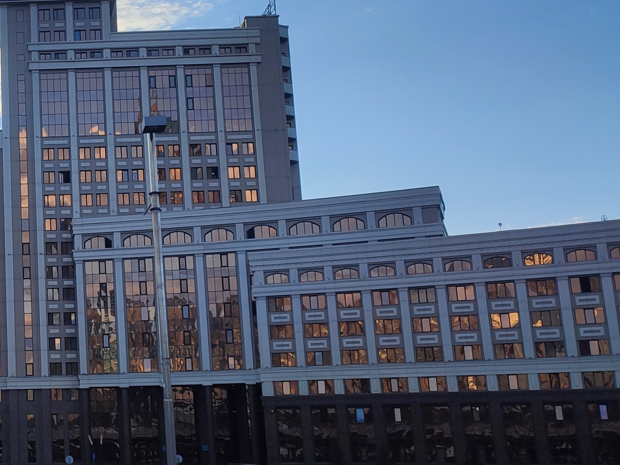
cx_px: -36
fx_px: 1003
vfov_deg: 26.1
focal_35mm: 56
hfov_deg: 31.1
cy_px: 228
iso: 50
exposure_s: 1/836
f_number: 1.9
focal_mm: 6.04
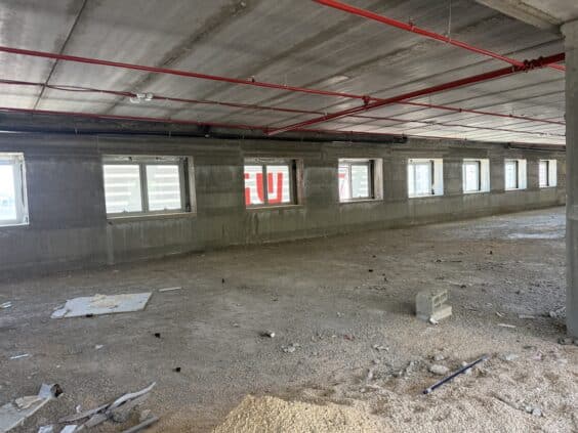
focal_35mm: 24
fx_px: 401
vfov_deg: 56.8
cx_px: 289
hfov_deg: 71.6
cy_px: 216
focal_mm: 6.76
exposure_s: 1/80
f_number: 1.78
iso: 200
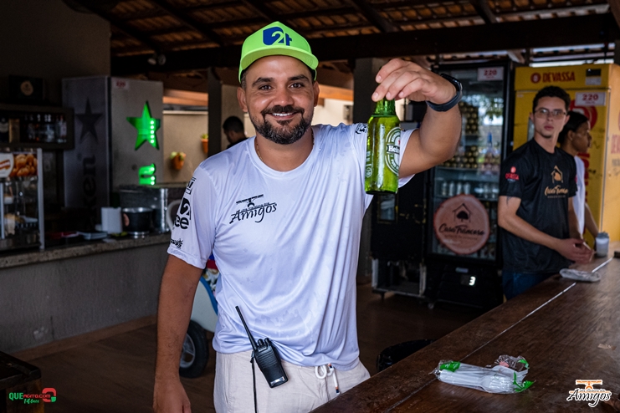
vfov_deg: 36.9
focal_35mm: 36
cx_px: 310
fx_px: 620
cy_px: 206
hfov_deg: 53.1
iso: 2500
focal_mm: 24
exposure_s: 1/1600
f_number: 2.5
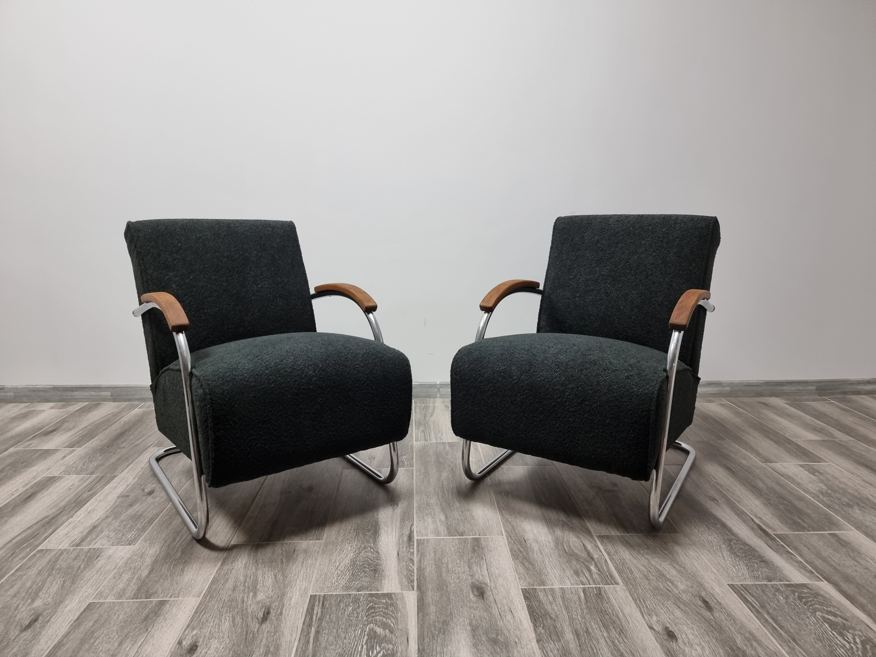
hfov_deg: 71.6
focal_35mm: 24
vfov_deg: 56.8
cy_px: 328
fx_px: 607
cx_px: 438
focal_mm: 6.7
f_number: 1.8
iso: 200
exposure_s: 1/50
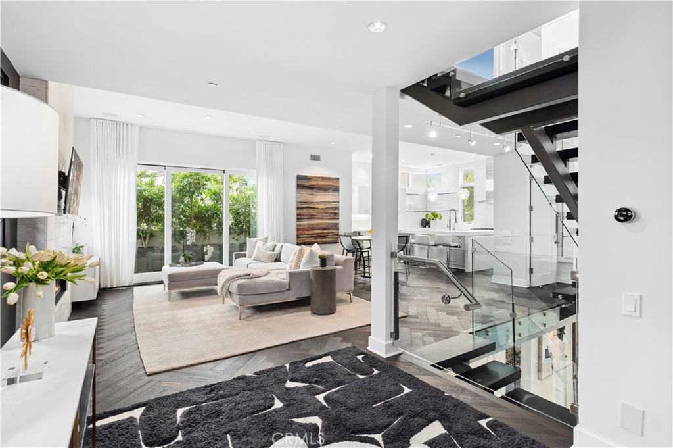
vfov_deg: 70.3
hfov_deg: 93.3
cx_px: 336
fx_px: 318
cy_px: 224
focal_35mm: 17
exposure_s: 1/8
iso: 400
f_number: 9
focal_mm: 17
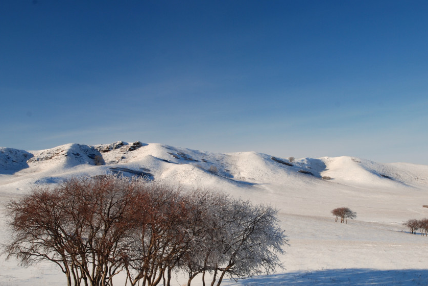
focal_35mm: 44
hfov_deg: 44.3
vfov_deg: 30.5
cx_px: 246
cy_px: 167
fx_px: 523
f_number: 11
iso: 100
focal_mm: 24
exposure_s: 1/60
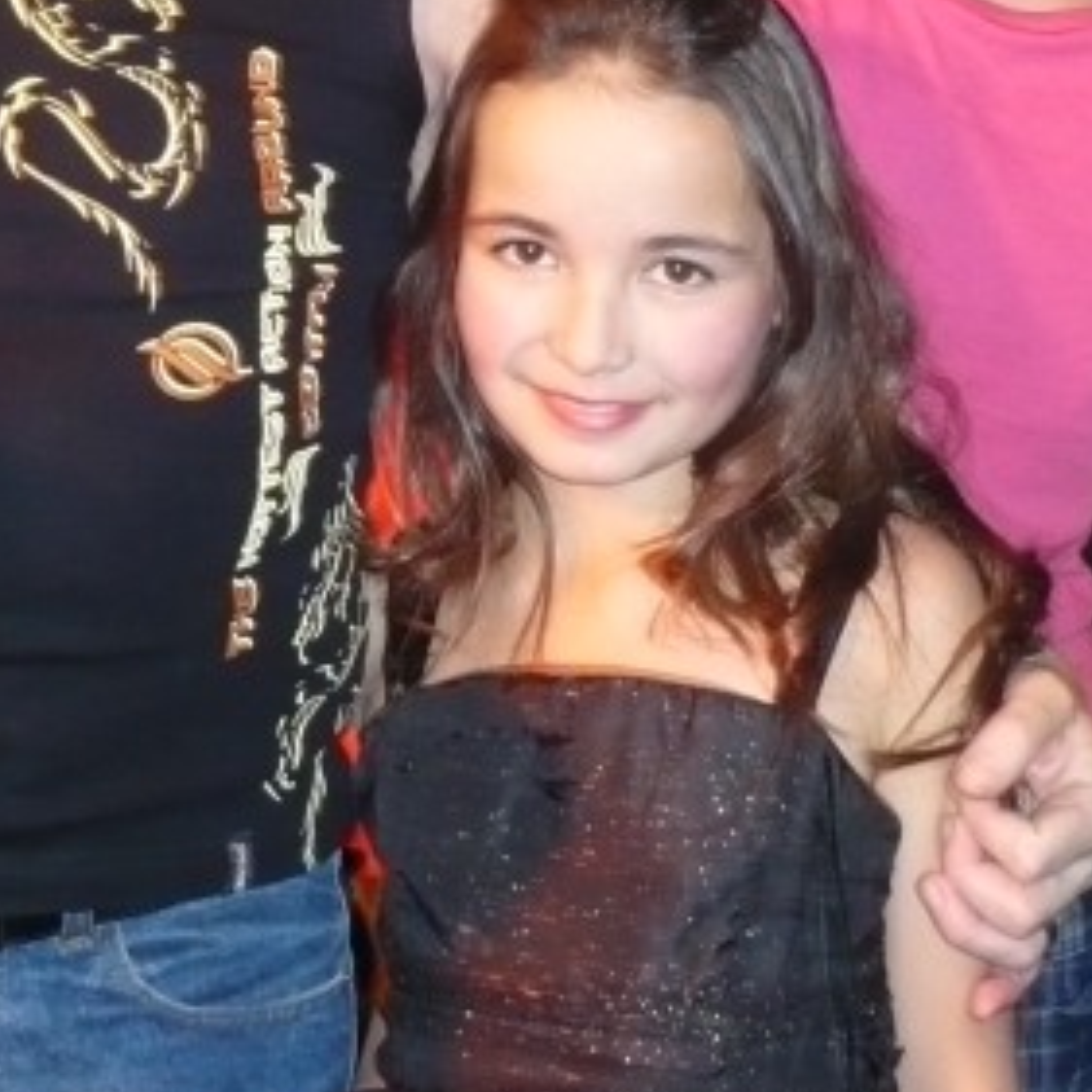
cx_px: 202
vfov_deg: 19.4
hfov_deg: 19.5
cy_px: 140
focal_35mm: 88
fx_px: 3141
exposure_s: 1/30
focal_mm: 5.8
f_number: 2.8
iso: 250
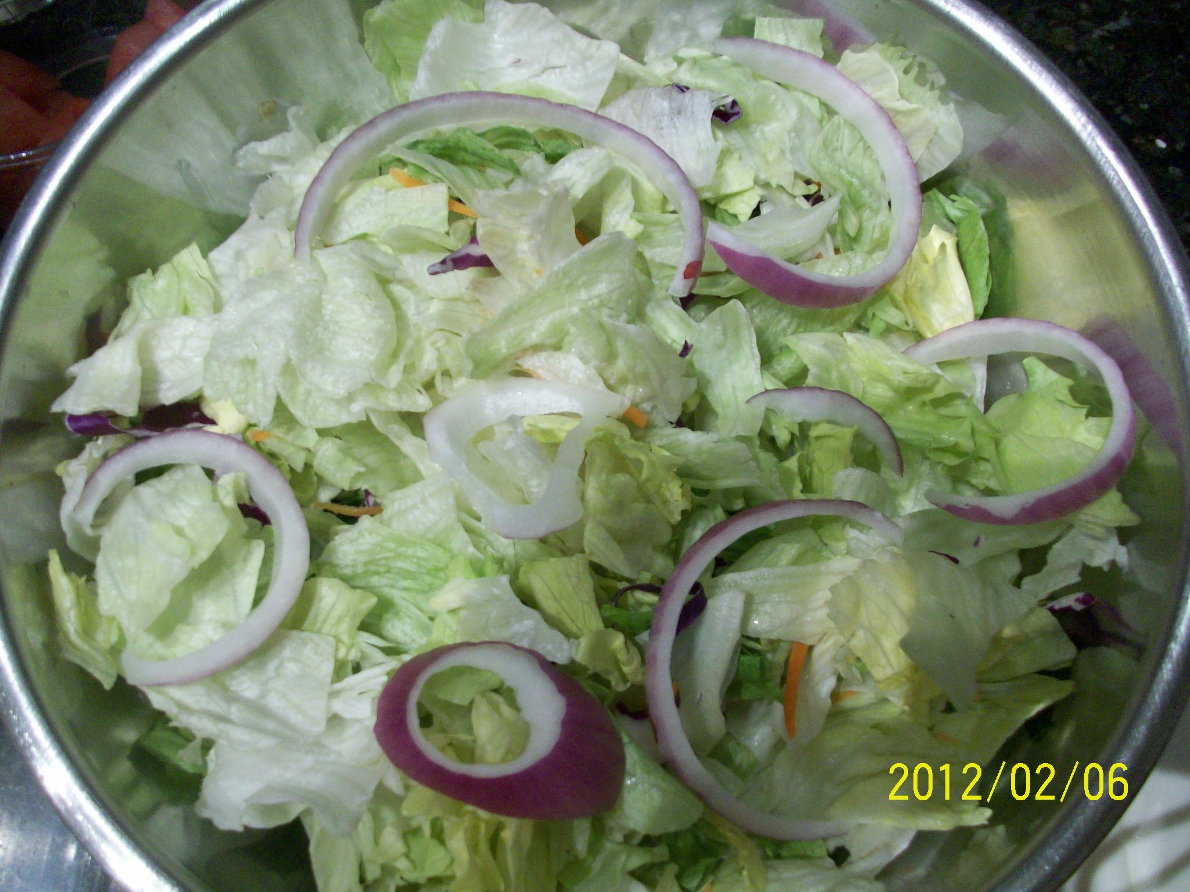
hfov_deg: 54.0
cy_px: 446
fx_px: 1169
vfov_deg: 41.8
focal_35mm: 34
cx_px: 595
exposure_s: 1/19.6
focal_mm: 5.7
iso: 160
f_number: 2.8
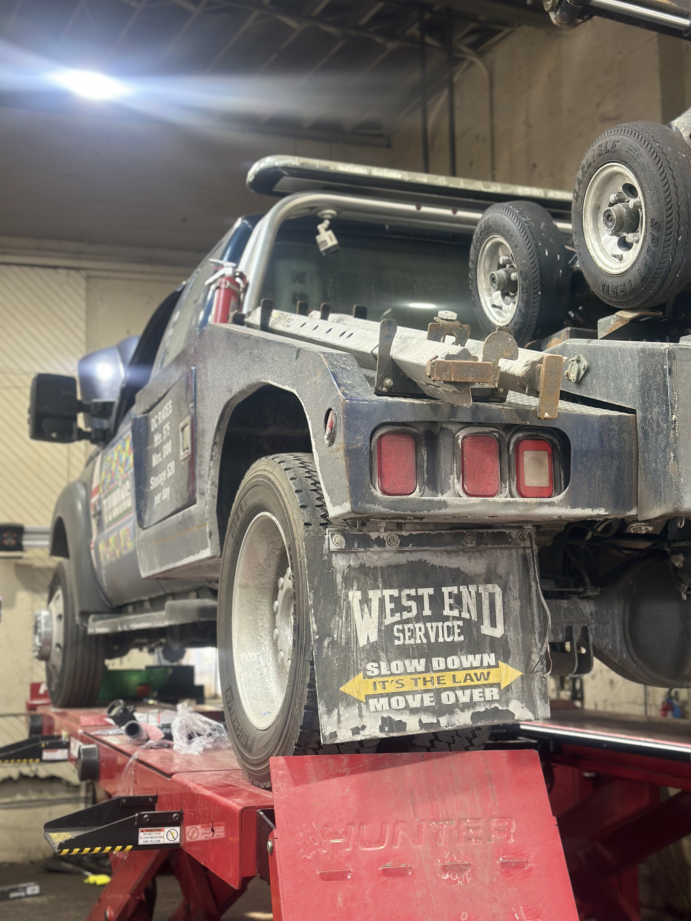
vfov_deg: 39.7
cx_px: 346
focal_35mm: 48
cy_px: 460
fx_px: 1278
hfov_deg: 30.3
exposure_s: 1/82
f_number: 1.78
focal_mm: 6.86
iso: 125
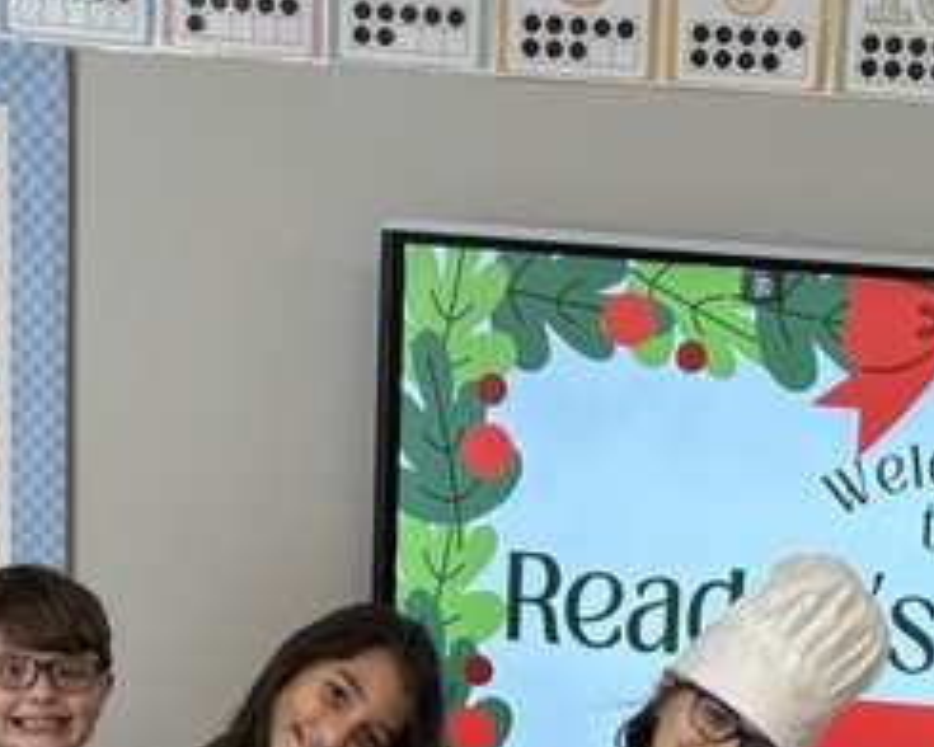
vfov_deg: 13.5
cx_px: 801
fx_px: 2930
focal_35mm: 106
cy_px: 1174
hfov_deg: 17.9
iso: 80
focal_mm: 5.96
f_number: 1.6
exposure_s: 1/120
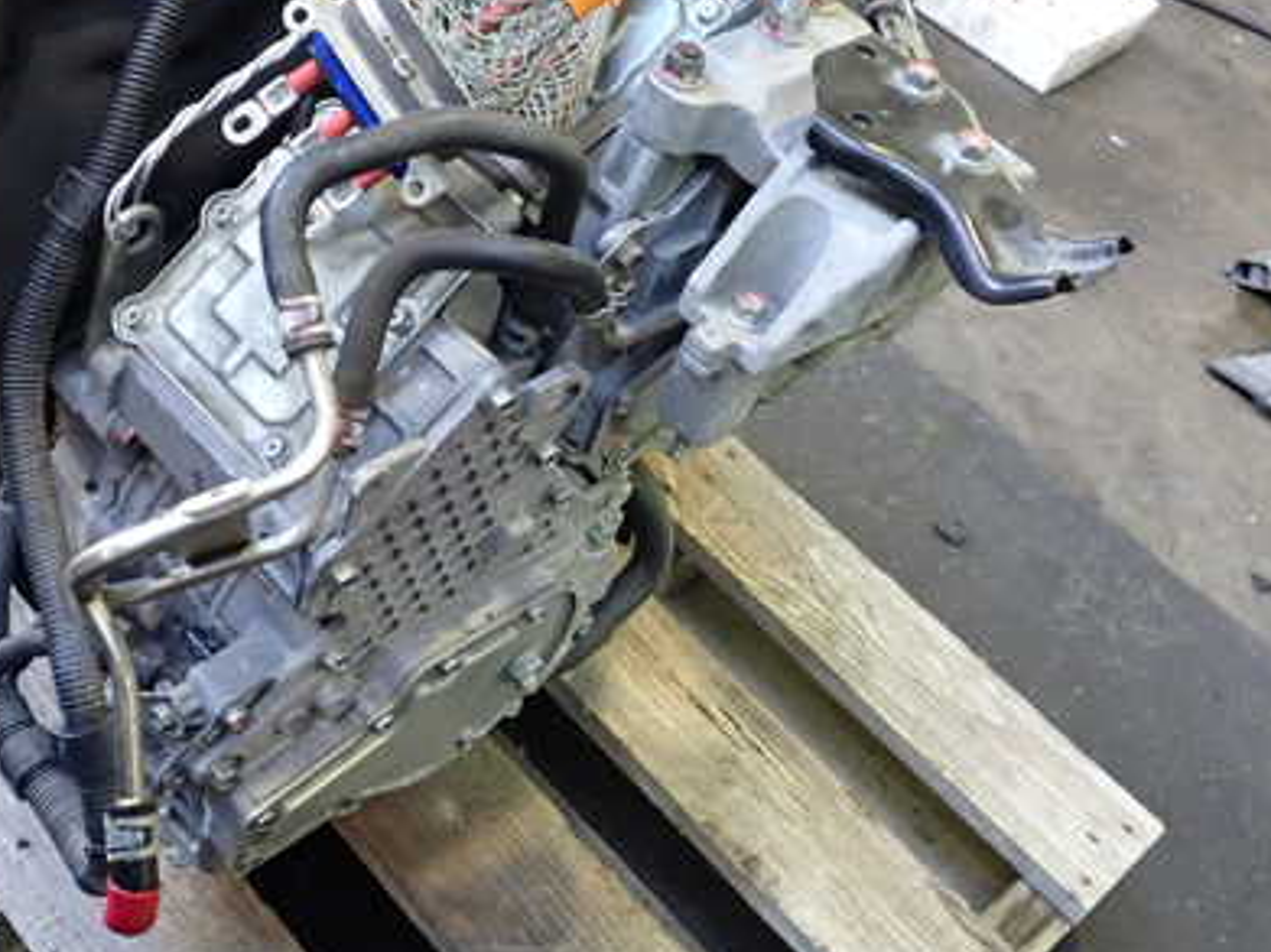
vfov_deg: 31.4
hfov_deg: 41.1
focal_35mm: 46
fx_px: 1688
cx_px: 510
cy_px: 374
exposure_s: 1/30
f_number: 2.3
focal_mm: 5.4
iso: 320
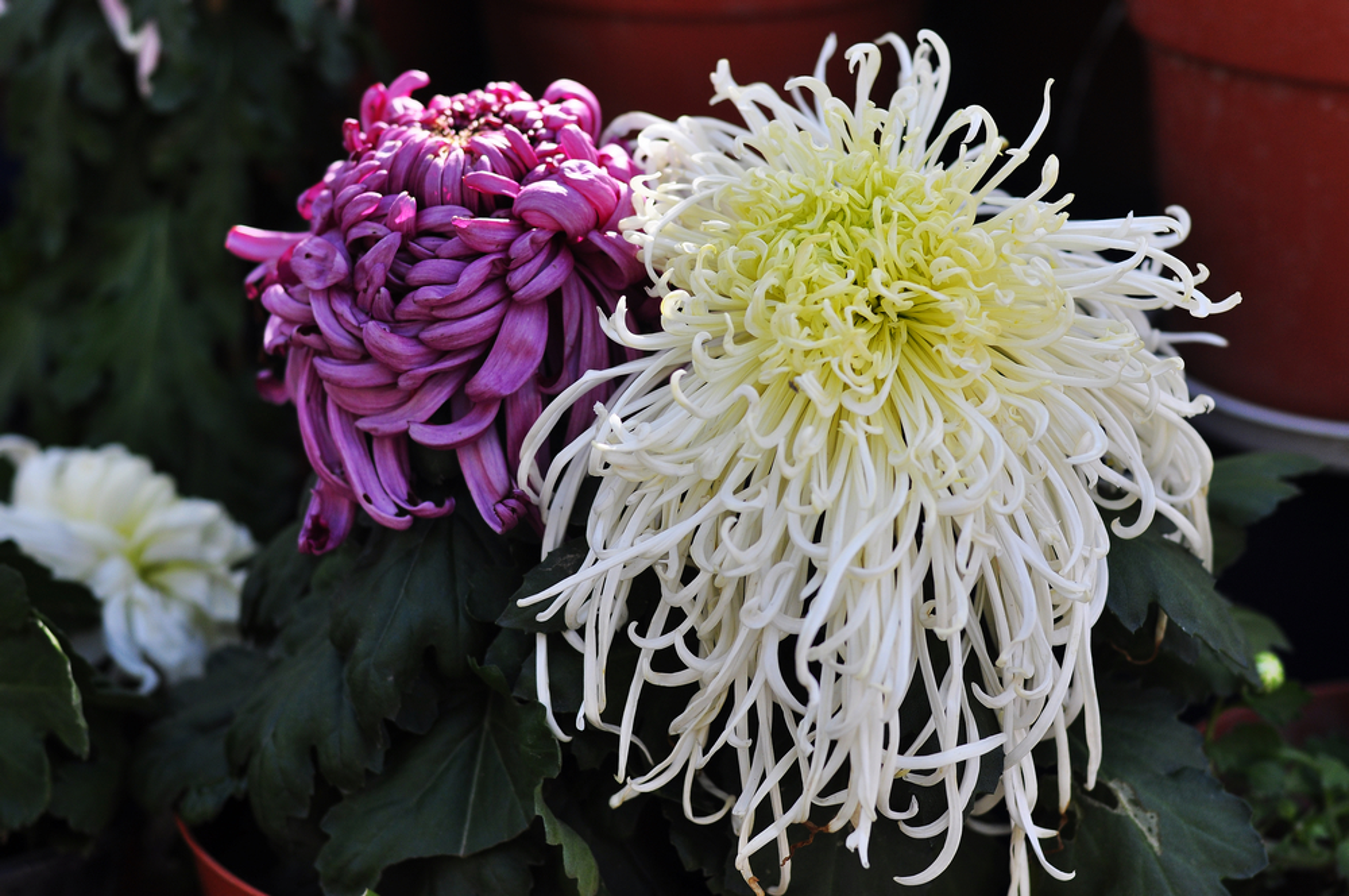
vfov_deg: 18.1
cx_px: 674
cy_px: 448
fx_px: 2807
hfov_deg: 27.0
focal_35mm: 75
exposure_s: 1/1000
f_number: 3.5
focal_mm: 50
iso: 200
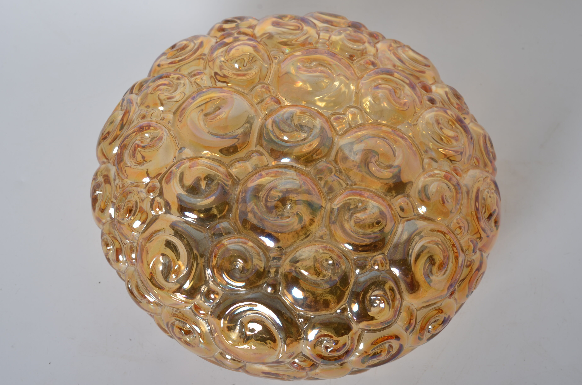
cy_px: 192
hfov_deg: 27.0
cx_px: 291
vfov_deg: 18.1
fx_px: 1210
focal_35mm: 75
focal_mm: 50
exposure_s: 1/125
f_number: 11
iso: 100
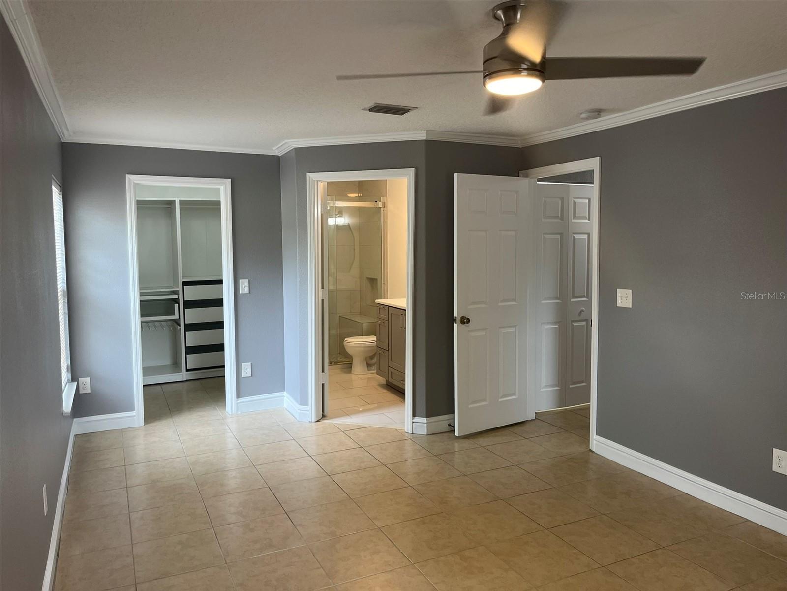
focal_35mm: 26
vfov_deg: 53.1
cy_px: 296
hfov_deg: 67.3
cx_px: 394
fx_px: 591
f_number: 1.6
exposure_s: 1/60
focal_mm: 5.1
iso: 80
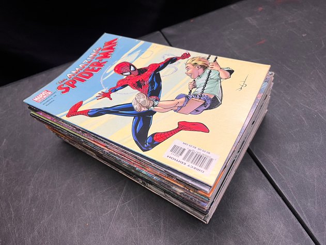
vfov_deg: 53.0
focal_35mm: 26
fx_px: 245
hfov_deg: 67.3
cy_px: 122
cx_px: 163
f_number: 1.5
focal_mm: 5.7
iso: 100
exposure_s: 1/60
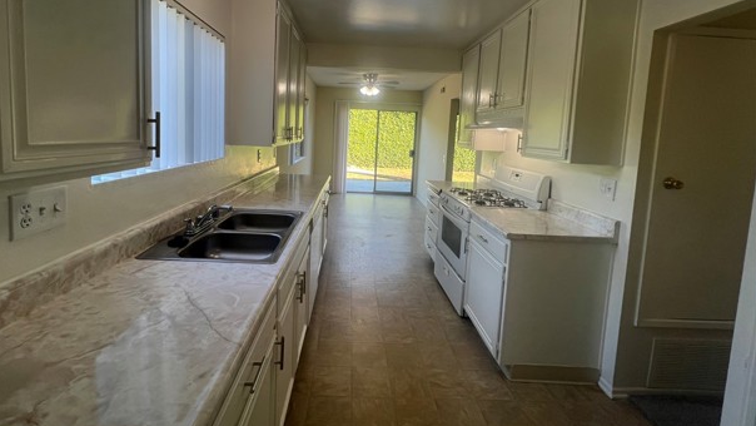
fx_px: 301
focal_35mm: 15
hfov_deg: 102.9
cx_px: 357
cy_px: 159
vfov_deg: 69.4
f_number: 1.8
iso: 50
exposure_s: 1/120
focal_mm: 1.57
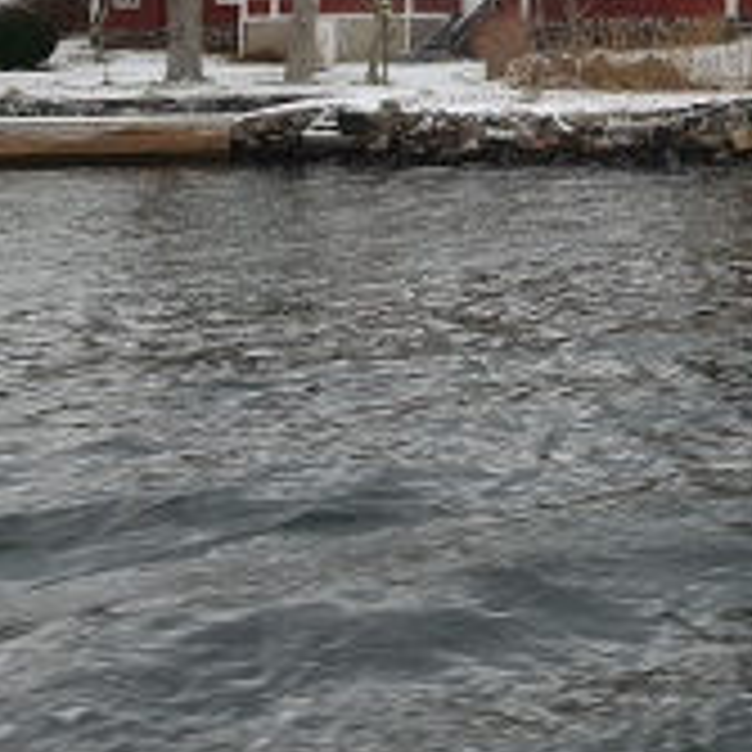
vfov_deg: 23.7
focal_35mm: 69
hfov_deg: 22.1
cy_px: -34
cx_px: 1013
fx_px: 1696
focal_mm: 4.32
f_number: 2.4
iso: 50
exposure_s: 1/120
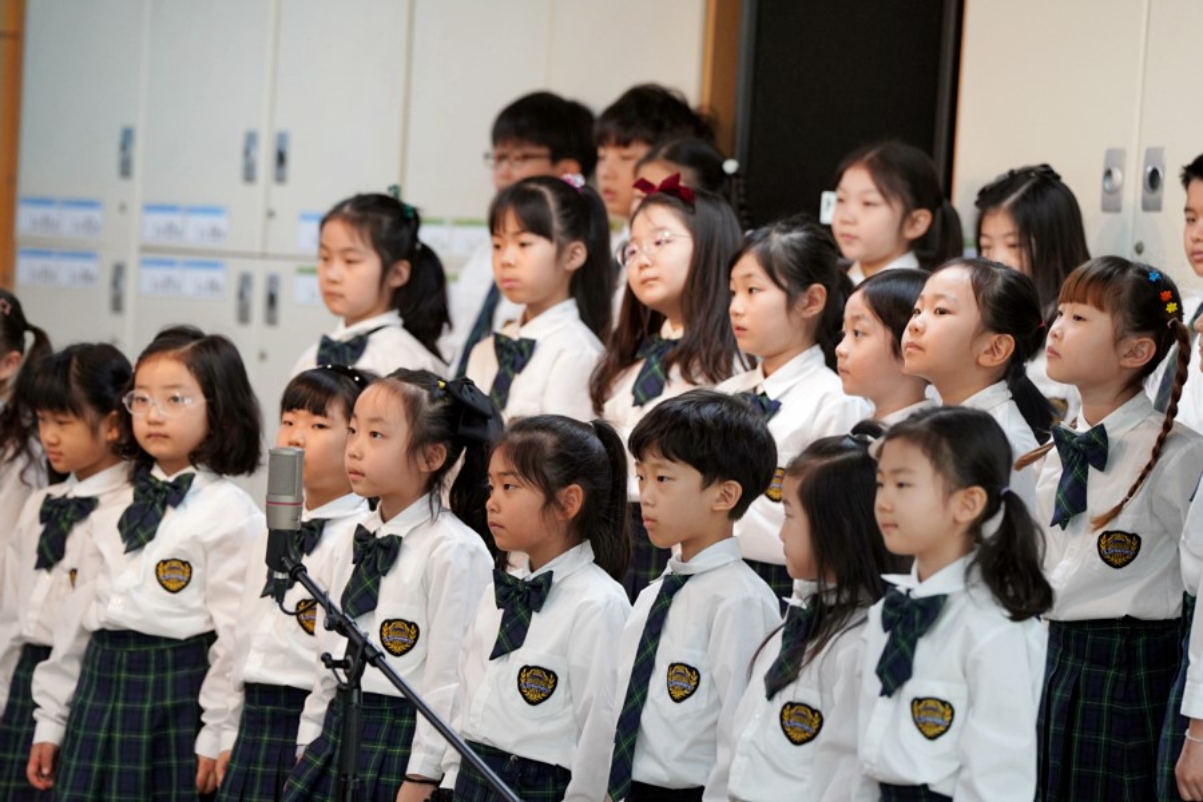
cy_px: 401
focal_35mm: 200
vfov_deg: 6.9
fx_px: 6683
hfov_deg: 10.3
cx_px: 602
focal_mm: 200
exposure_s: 1/250
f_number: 4
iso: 1600
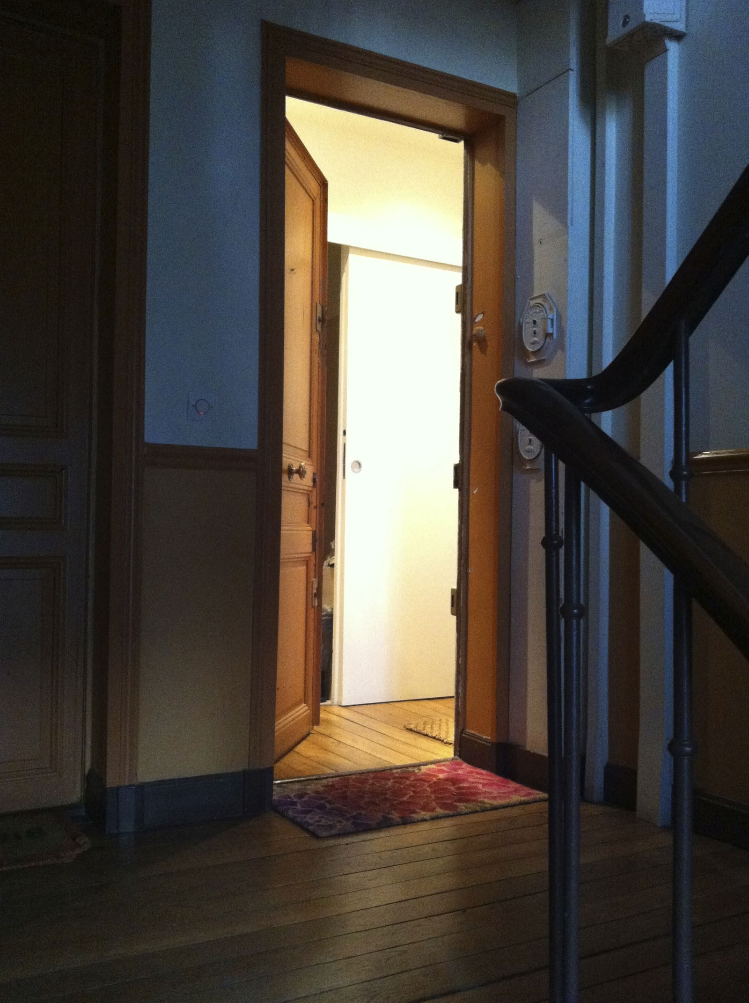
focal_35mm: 35
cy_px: 502
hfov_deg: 40.6
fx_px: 1012
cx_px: 374
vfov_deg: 52.7
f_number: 2.8
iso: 640
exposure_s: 1/15
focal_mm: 3.85
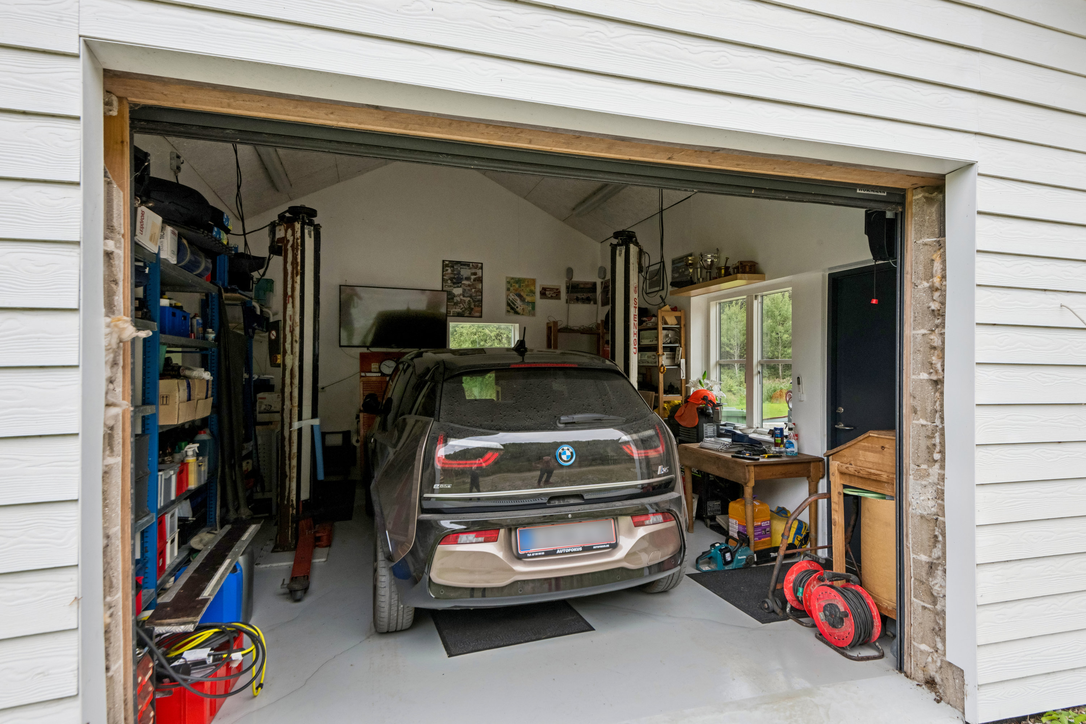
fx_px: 573
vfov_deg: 64.6
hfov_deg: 86.9
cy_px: 362
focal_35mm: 19
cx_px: 543
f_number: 11
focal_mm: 19
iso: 800
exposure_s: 1/125
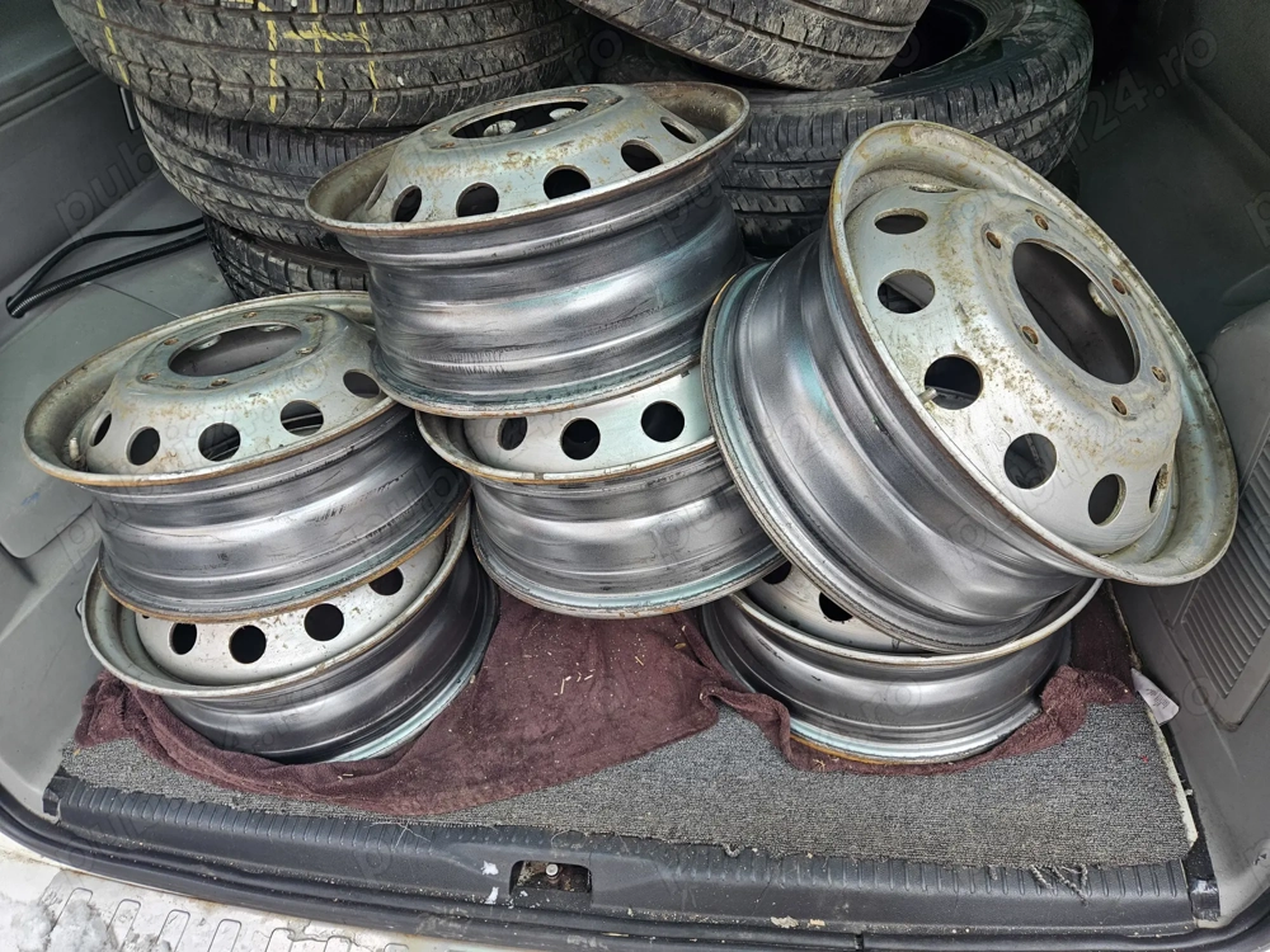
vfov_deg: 58.9
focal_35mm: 23
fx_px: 844
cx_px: 635
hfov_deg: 73.9
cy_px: 476
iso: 32
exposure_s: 1/180
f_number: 1.8
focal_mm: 5.4
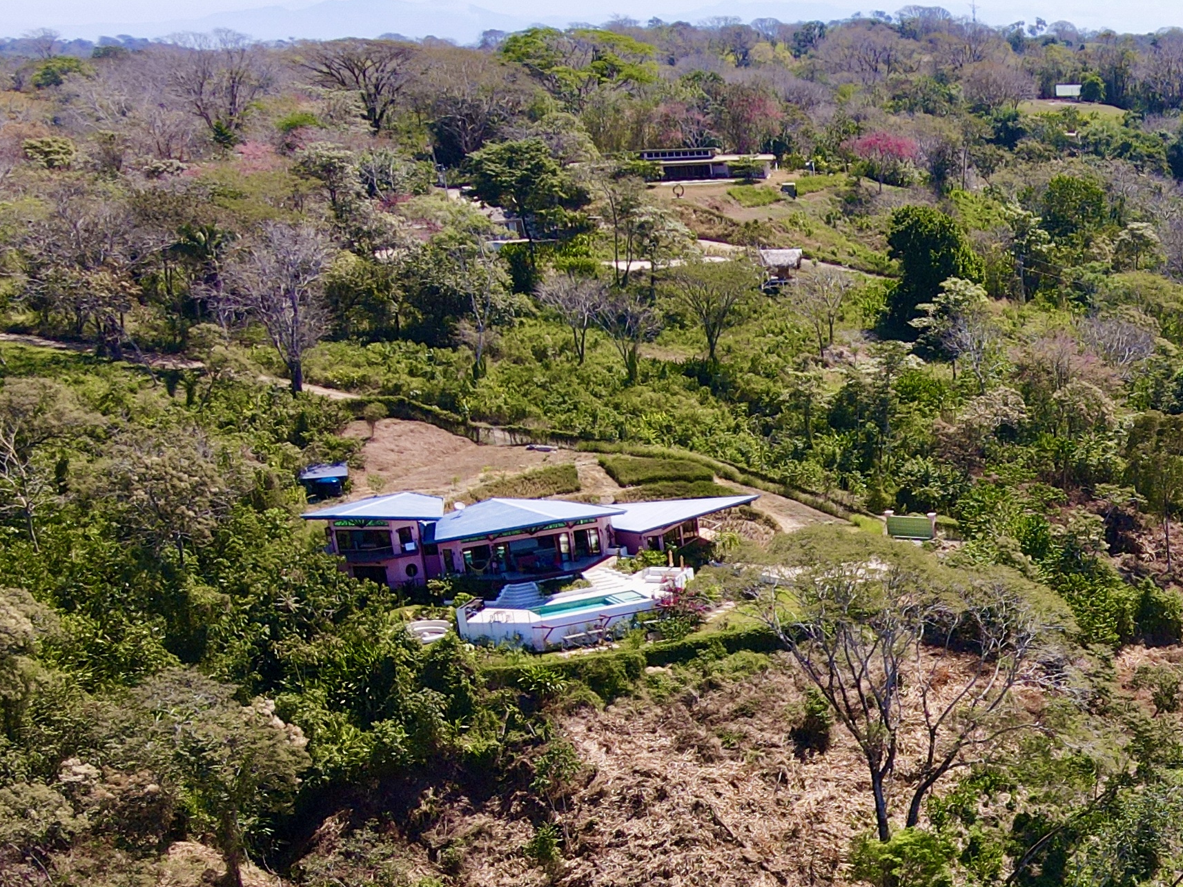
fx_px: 1914
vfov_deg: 25.3
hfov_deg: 30.7
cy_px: 810
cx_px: 1298
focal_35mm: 56
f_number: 2.8
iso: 110
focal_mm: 4.5
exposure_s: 1/30
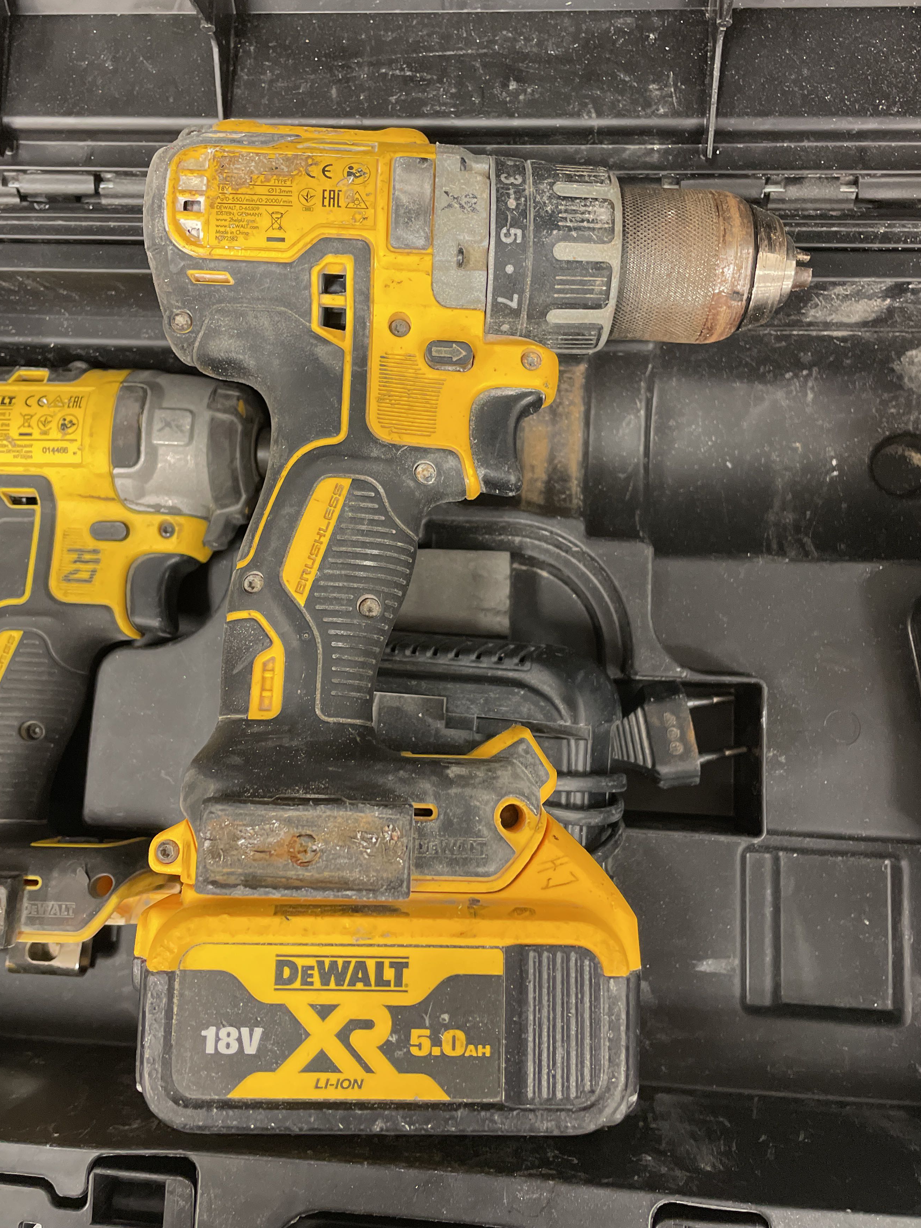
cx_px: 445
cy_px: 548
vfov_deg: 59.8
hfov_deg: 46.8
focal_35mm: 30
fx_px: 1064
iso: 320
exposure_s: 1/50
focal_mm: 4.2
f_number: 1.6
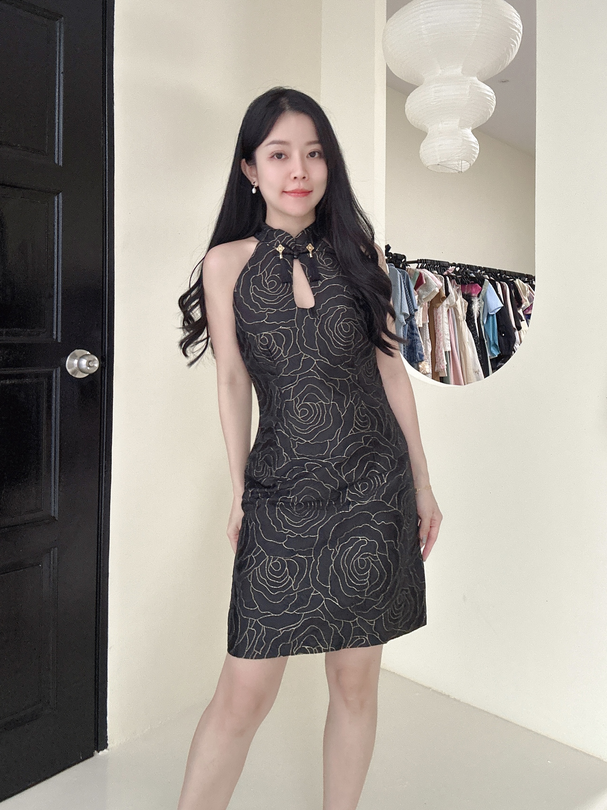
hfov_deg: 58.9
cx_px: 304
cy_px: 405
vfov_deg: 73.9
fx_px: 538
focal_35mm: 23
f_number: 1.9
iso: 200
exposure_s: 1/60
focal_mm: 2.69
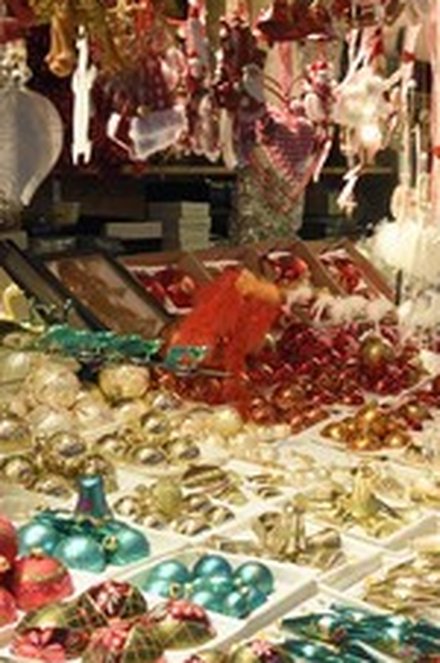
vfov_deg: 30.1
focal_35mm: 67
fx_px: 1232
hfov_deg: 19.3
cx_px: 499
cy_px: 276
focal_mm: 36
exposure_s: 1/60
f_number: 9
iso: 800
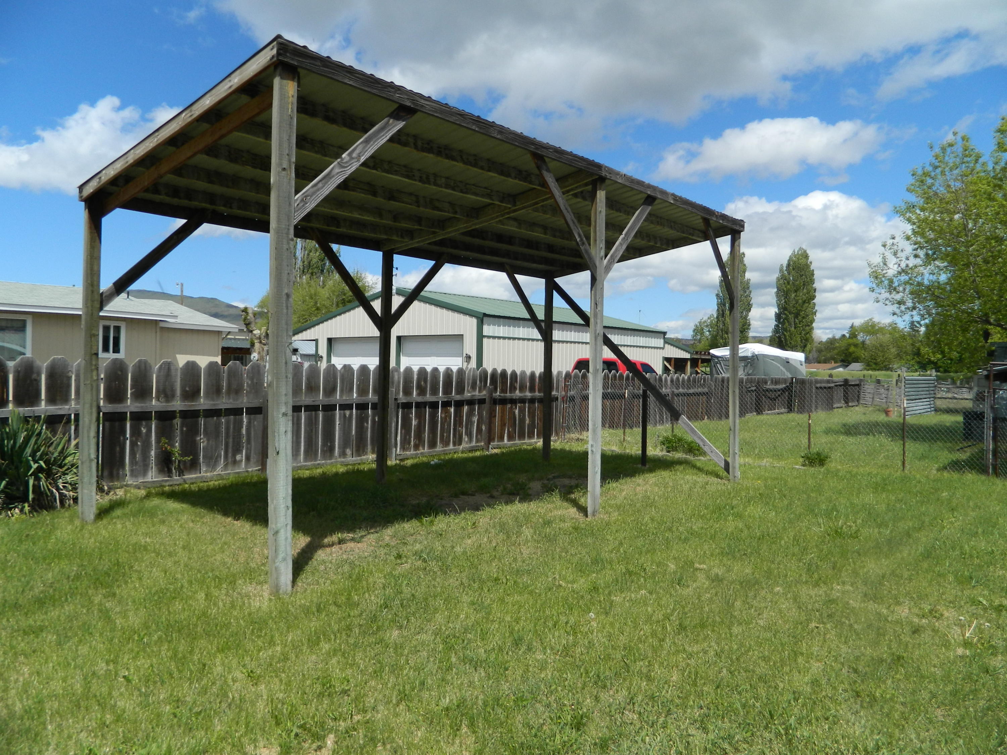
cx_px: 504
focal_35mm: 25
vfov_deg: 54.9
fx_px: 727
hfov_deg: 69.4
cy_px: 378
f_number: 8.7
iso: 80
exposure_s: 1/200
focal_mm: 4.5
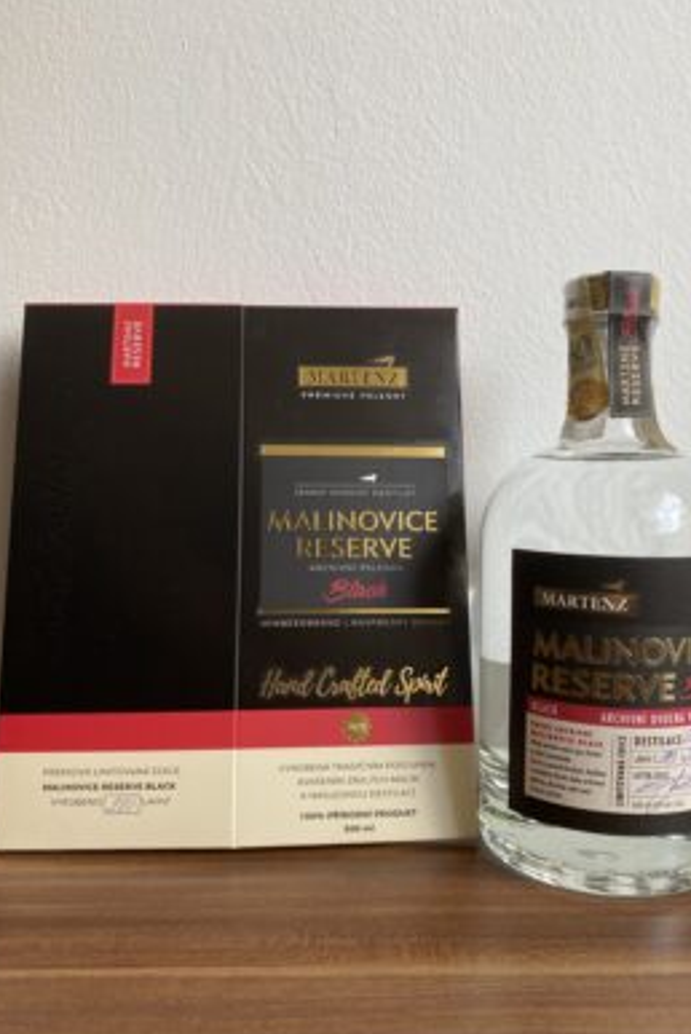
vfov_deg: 65.4
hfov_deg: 46.4
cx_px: 367
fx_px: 805
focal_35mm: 28
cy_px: 528
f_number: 1.8
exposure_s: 1/122
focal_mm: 4.25
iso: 64
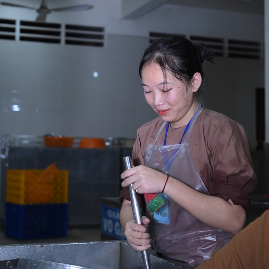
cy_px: 110
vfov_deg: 26.4
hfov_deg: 26.5
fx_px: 571
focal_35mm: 65
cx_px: 136
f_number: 4
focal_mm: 50
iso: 1000
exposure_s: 1/125
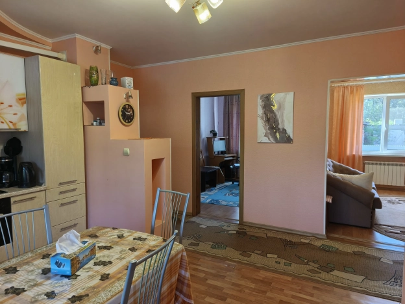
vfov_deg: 58.9
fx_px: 269
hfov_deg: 73.9
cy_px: 152
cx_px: 202
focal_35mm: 23
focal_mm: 5.35
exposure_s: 1/50
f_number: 1.7
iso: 320
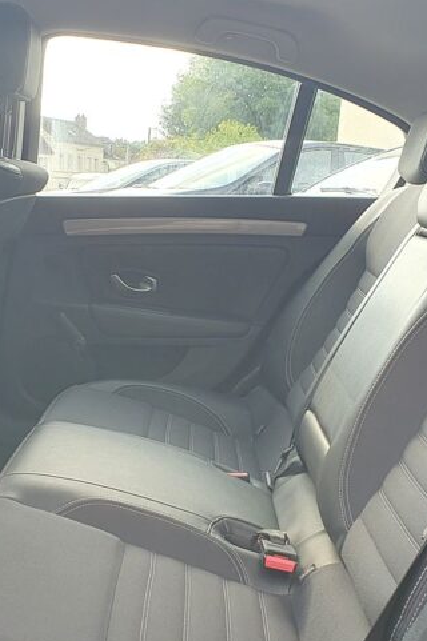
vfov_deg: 43.6
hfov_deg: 29.6
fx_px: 802
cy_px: 356
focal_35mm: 45
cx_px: 141
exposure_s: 1/140
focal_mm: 4.32
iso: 50
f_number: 2.4
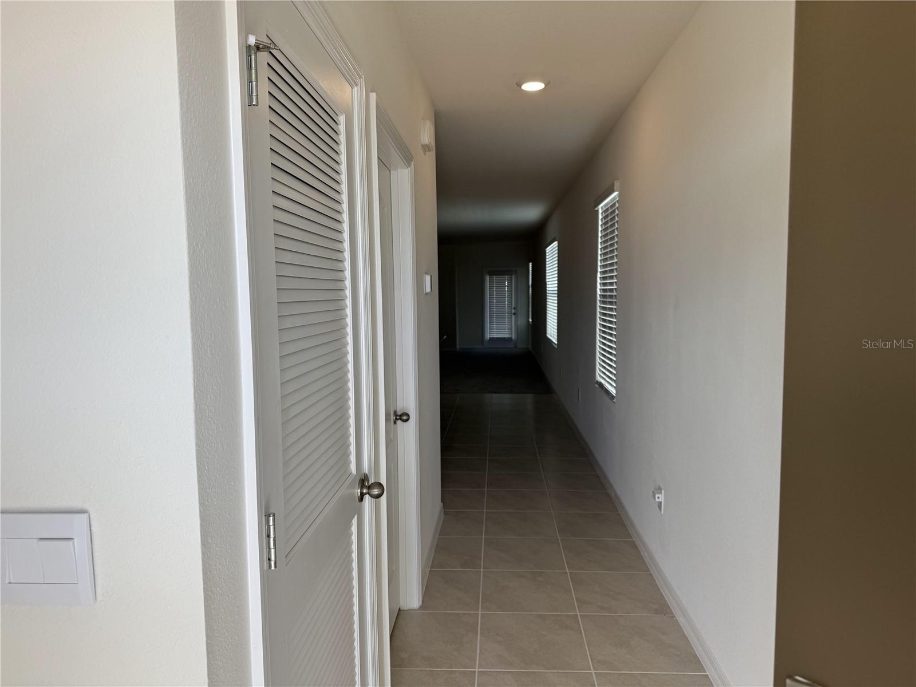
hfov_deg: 71.6
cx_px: 458
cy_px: 344
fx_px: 635
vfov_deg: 56.8
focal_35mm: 24
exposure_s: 1/363
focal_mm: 6.76
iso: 80
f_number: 1.78
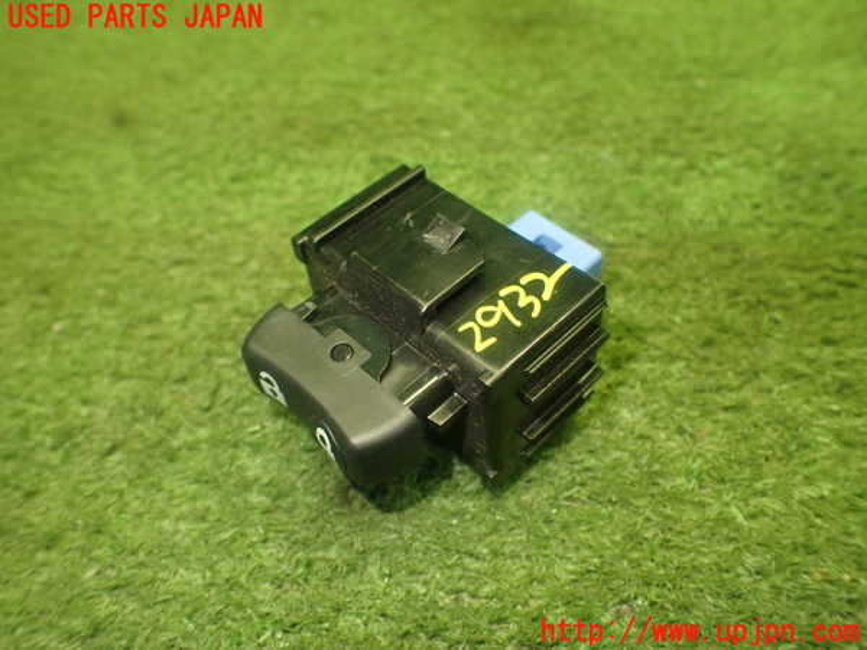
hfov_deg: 60.0
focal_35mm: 30
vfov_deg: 46.8
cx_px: 434
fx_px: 751
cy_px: 325
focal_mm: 5.4
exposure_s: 1/125
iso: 800
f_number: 2.3
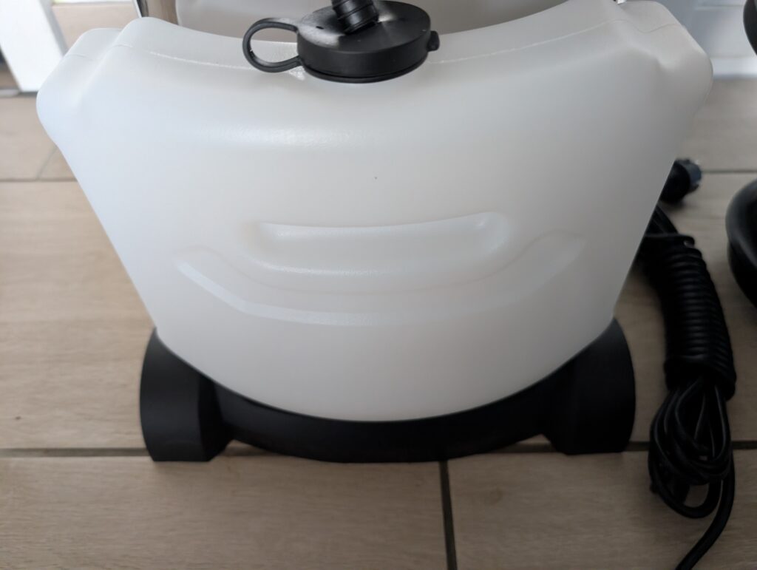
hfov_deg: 71.5
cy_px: 285
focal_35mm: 24
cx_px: 378
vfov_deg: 56.9
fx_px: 526
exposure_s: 1/44.9
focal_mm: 6.9
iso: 1261
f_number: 1.68
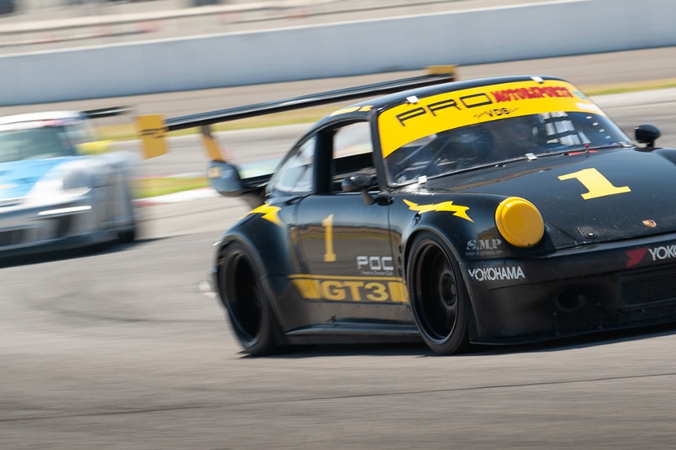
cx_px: 398
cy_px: 115
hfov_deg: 7.3
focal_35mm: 284
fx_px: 5331
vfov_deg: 4.8
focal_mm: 160
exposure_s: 1/80
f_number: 9
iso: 100
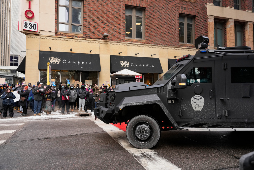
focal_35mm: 27
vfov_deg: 47.9
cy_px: 85
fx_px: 191
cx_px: 127
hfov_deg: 67.4
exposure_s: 1/1250
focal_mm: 27
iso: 1250
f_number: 3.2
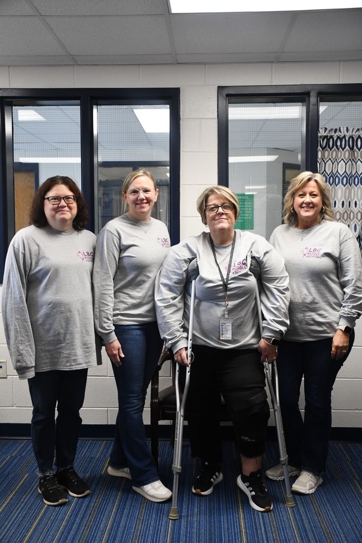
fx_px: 588
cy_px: 272
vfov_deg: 49.5
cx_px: 181
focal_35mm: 39
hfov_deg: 34.2
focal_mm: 26
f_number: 3.8
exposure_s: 1/125
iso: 1600
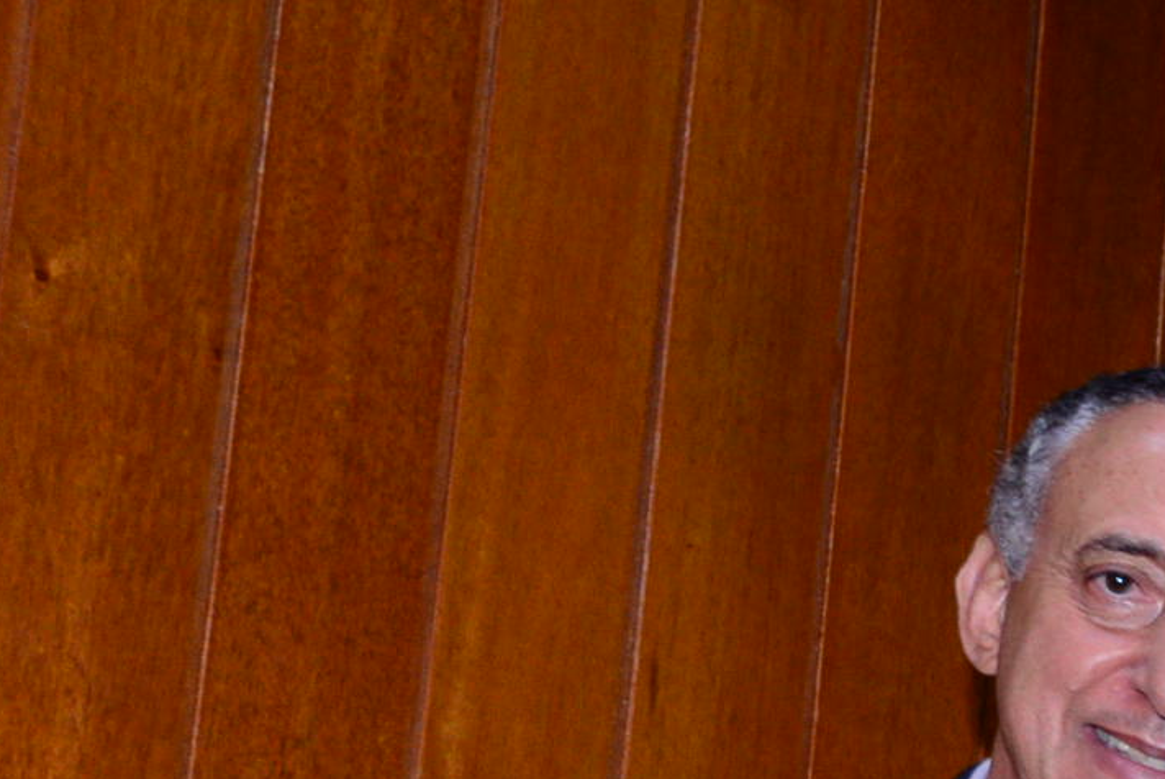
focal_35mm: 148
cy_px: 1542
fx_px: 4792
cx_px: 2415
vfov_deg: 8.8
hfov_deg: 12.1
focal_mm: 35
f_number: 5.6
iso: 1600
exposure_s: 1/125
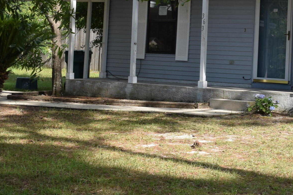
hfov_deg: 20.3
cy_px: -19
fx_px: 784
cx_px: 315
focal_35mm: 96
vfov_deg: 13.9
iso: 200
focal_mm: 25
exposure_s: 1/250
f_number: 8
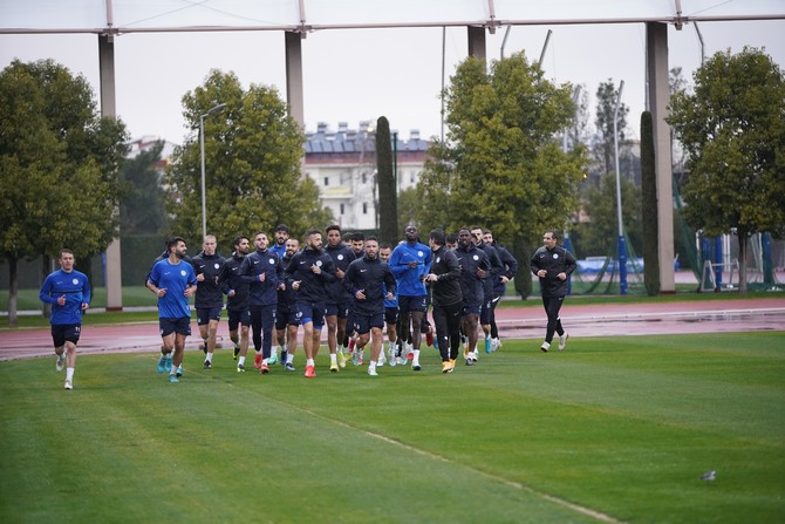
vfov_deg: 9.2
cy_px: 262
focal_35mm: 150
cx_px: 392
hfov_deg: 13.7
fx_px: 3271
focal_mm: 150
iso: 3200
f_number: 2.8
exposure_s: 1/800
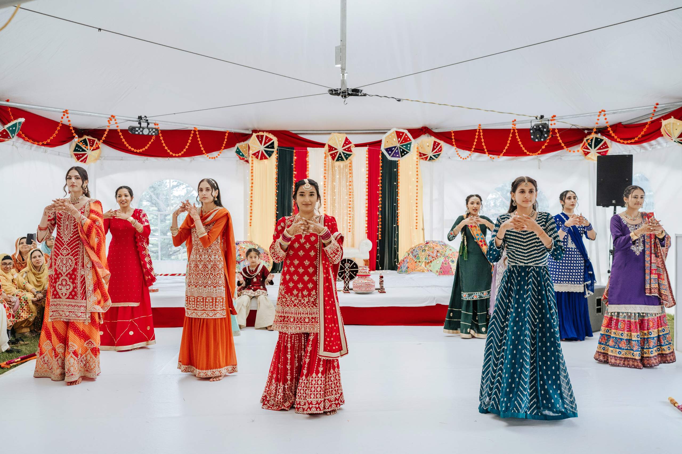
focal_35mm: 35
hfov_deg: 54.4
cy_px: 227
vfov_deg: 37.9
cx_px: 341
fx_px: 663
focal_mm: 35
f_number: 3.2
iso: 1250
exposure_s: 1/200
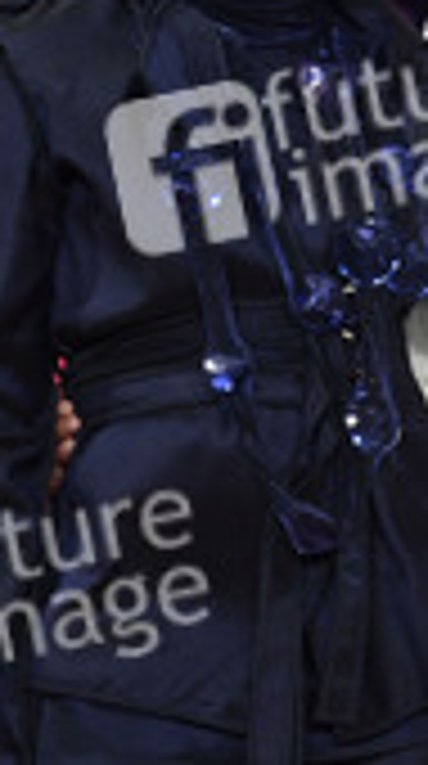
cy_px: 374
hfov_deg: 5.3
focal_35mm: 227
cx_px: 469
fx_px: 4603
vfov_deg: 9.5
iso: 5000
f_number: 5.6
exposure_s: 1/200
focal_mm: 92
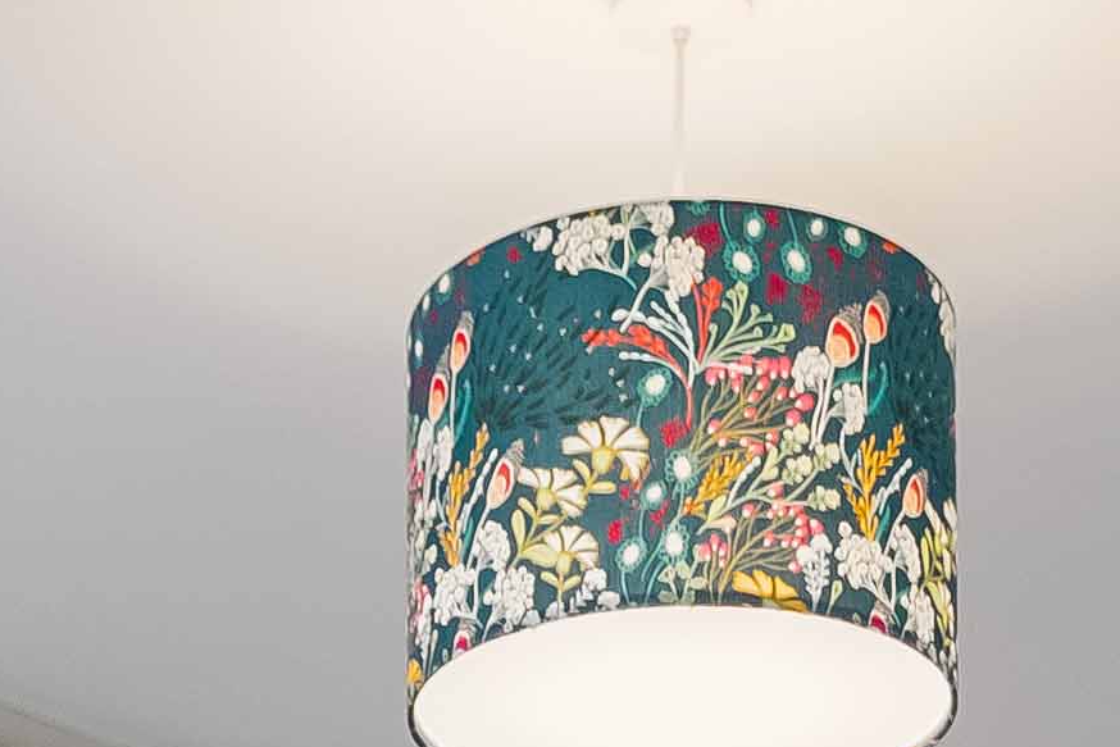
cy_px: 2197
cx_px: 493
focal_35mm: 116
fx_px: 3609
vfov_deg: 9.4
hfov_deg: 17.6
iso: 640
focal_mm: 17
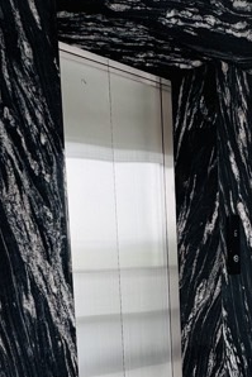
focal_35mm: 50
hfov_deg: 23.9
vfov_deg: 38.3
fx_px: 524
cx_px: 323
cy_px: 295
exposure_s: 1/99
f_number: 2.2
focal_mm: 2.22
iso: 50
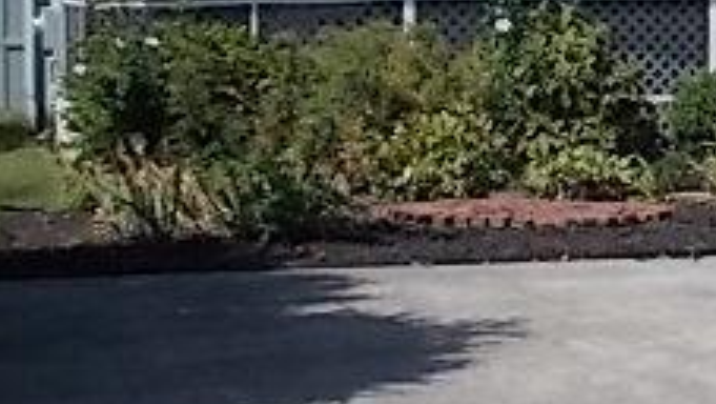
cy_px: -9
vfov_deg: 8.9
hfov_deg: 15.0
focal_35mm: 135
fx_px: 2565
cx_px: 981
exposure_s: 1/125
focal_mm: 7.9
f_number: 10.6
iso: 80
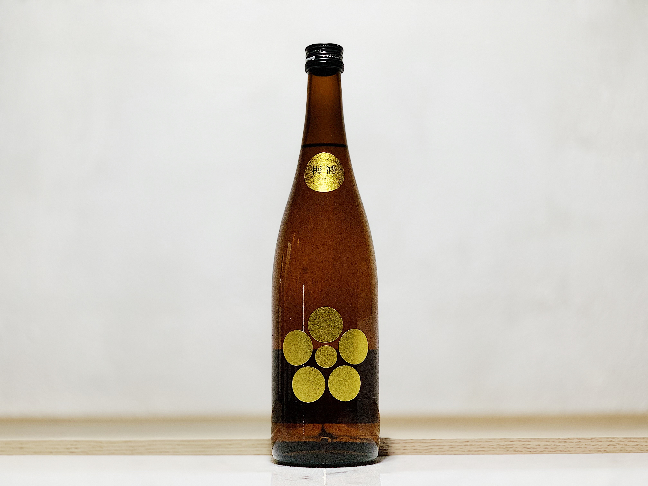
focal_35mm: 52
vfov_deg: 28.0
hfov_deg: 36.8
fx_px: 973
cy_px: 243
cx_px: 324
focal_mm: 6
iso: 80
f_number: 2.4
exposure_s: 1/100
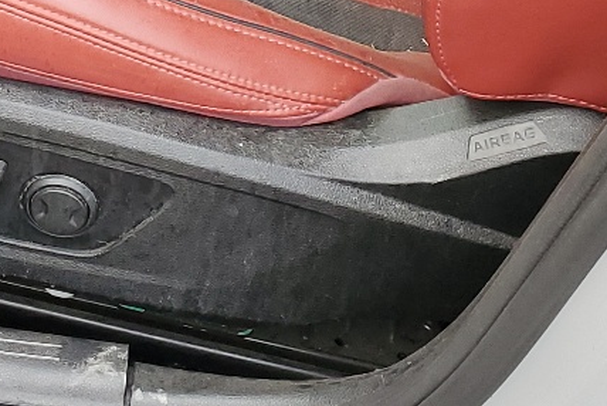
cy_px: -376
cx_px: -17
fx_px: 1704
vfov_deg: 12.2
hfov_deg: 19.5
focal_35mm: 101
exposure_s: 1/120
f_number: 1.5
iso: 67
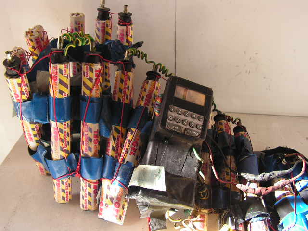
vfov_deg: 39.7
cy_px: 116
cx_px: 154
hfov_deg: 51.4
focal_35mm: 36
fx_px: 320
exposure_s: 1/60
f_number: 3.2
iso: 64
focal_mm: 6
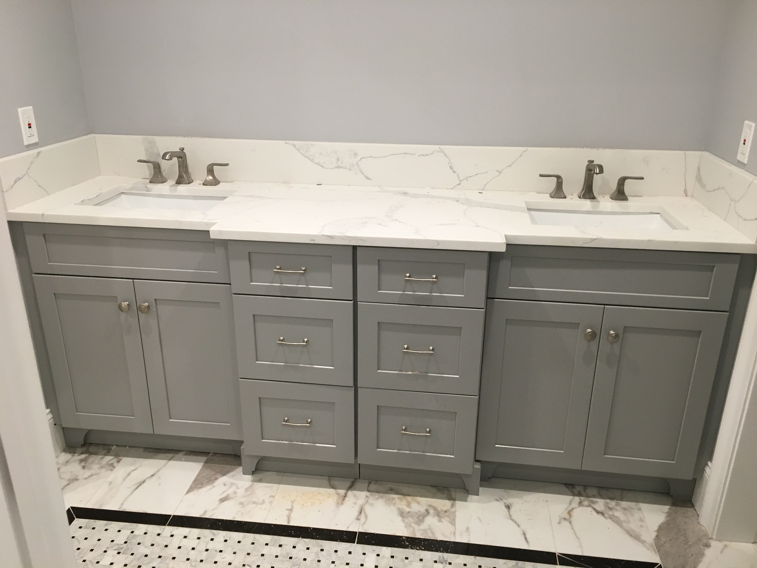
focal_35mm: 29
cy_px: 284
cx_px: 378
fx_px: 634
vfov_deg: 48.2
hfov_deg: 61.7
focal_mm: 4.15
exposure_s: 1/30
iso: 100
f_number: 2.2
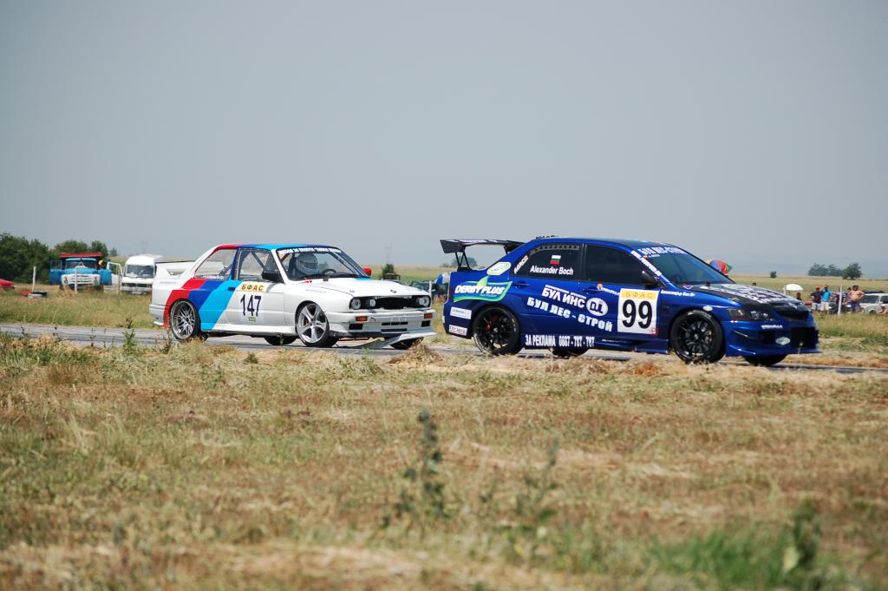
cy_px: 296
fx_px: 3623
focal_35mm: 147
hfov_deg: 14.0
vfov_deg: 9.3
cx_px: 444
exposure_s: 1/1250
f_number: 5
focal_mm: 98
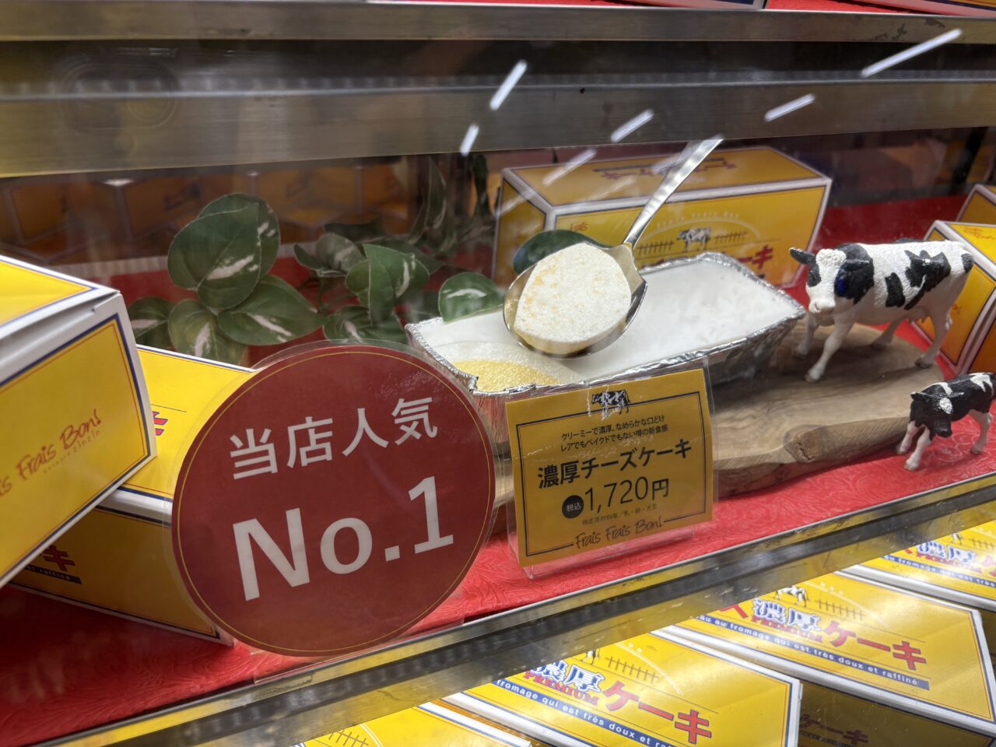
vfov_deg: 53.1
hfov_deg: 67.3
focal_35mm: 26
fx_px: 748
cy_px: 374
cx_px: 498
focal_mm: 5.96
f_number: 1.6
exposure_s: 1/417
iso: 50
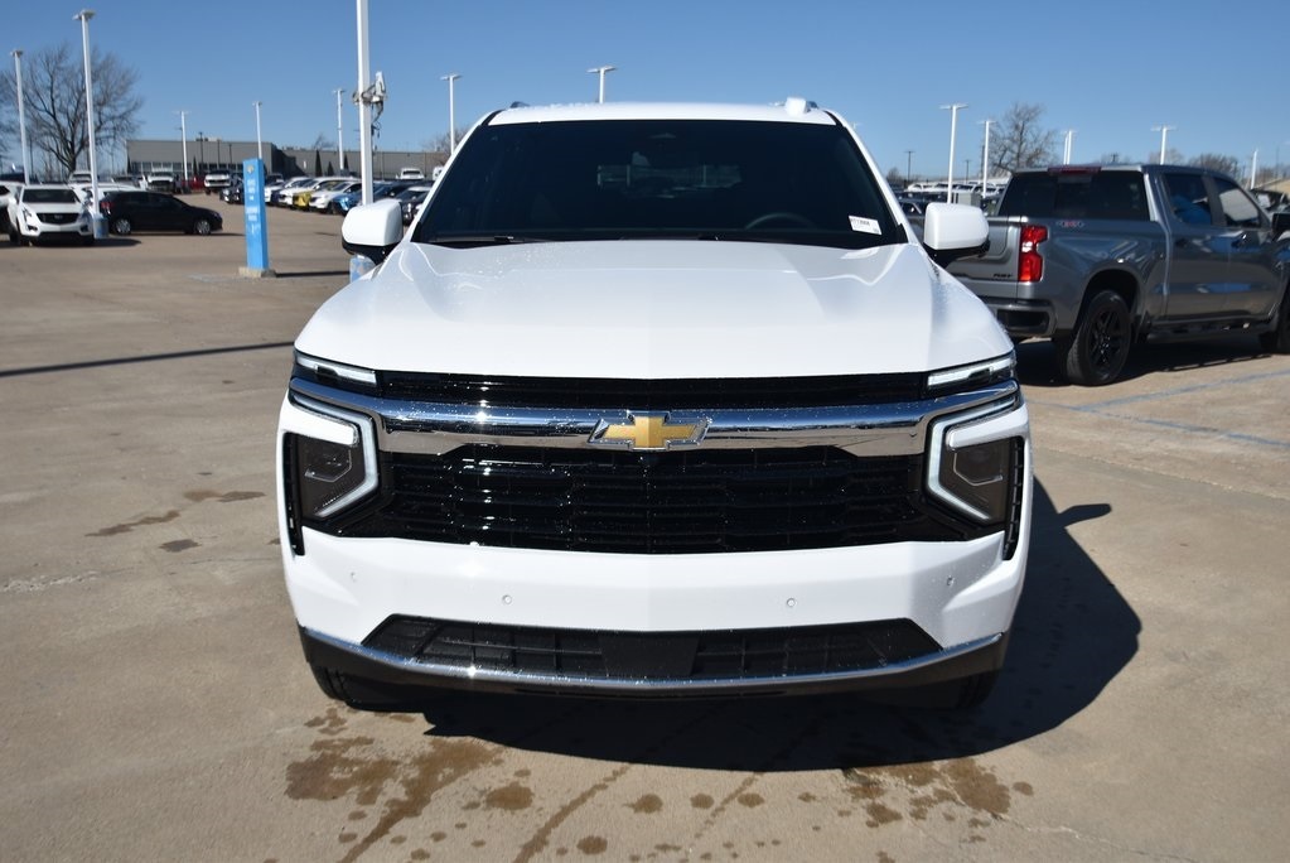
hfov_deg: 59.4
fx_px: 1130
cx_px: 645
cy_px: 432
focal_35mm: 32
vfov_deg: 41.8
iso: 100
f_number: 4.5
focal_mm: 21
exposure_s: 1/1600
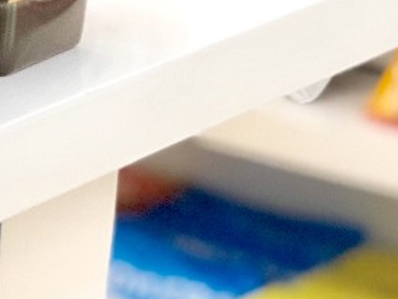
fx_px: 2945
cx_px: -398
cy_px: -98
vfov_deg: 5.8
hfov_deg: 7.4
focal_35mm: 256
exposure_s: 1/50
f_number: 2.8
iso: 250
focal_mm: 6.6
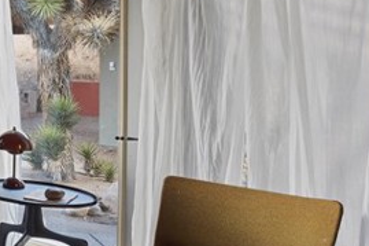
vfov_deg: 22.1
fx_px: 625
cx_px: -320
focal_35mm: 61
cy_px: 75
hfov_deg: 20.7
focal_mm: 16
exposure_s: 1/1.67
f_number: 10
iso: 400
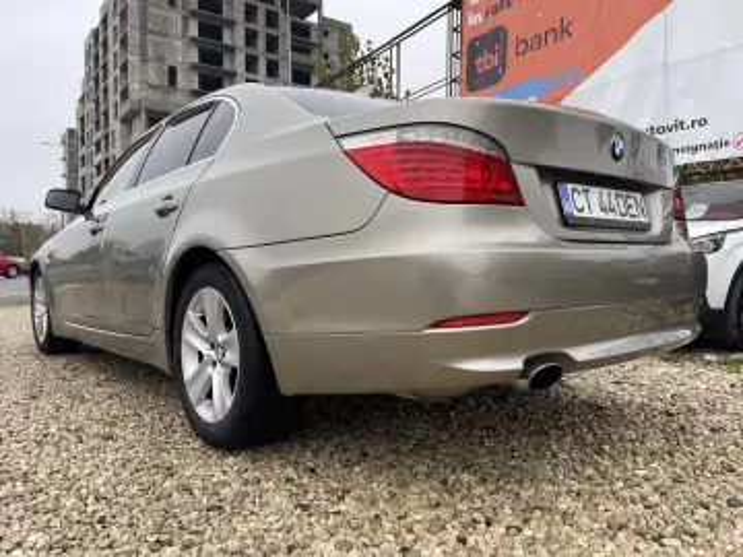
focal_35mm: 25
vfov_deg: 54.9
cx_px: 372
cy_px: 278
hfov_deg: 69.4
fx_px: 537
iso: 40
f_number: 1.6
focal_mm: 5.1
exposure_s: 1/121
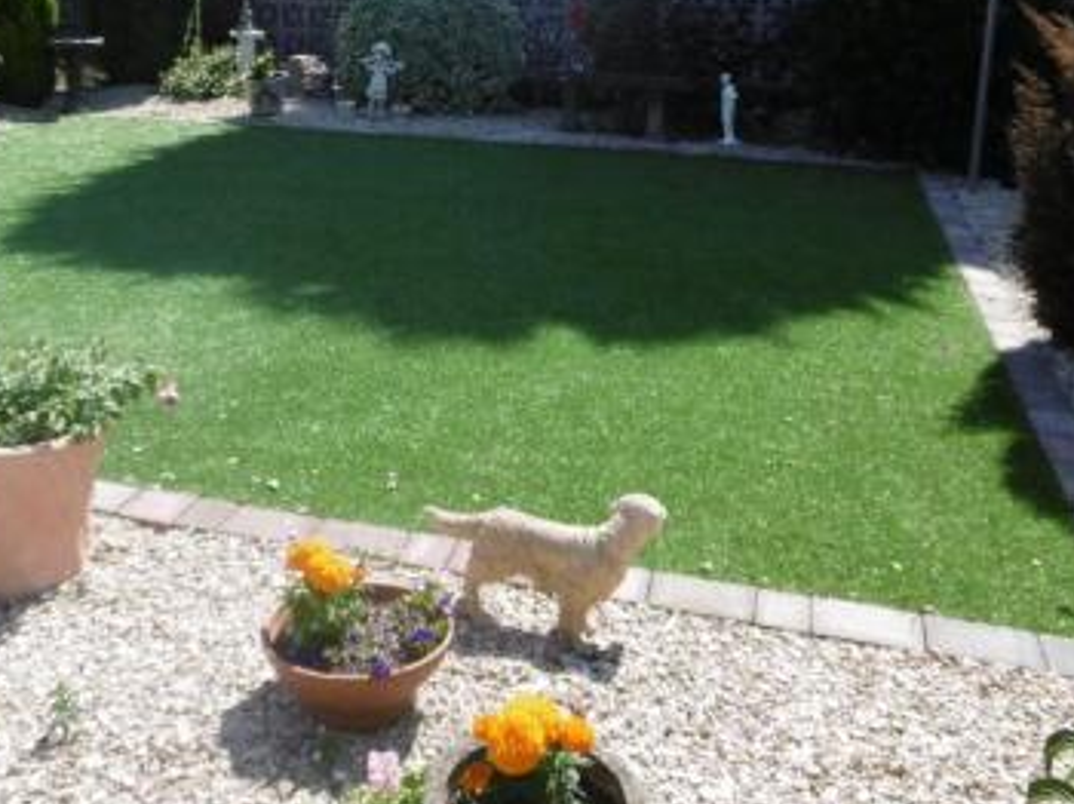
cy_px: 158
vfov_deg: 34.8
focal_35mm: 40
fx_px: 1240
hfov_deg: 46.5
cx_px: 410
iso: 100
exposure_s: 1/800
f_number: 3.1
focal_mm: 4.3
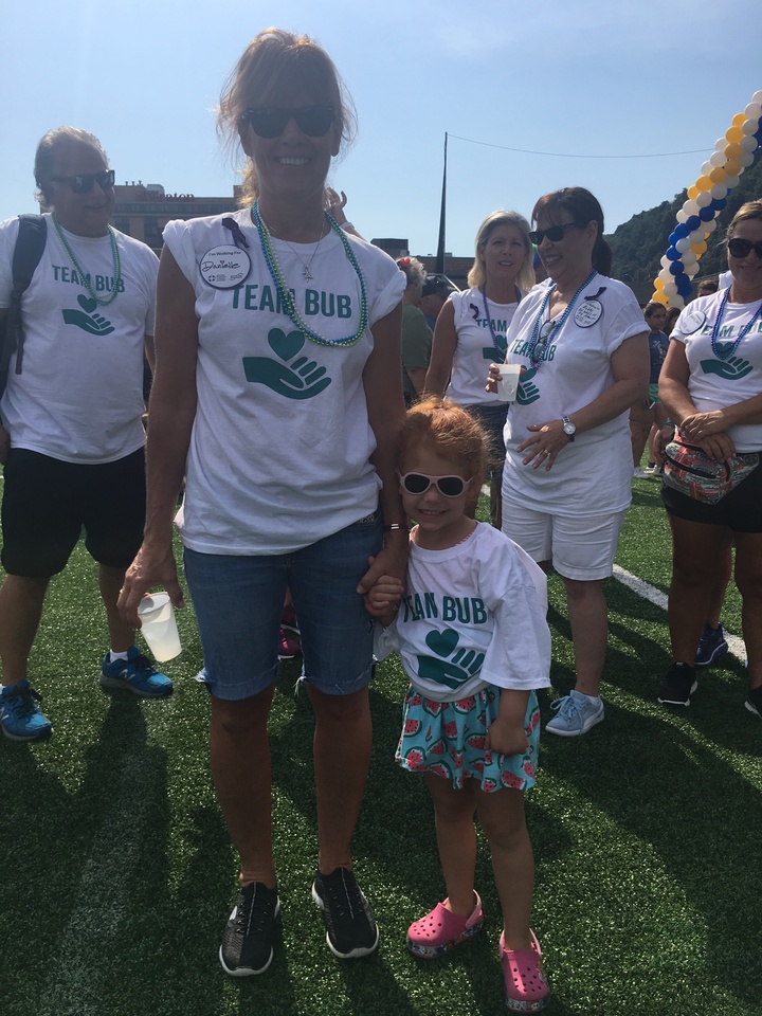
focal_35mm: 29
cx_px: 381
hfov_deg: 48.2
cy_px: 508
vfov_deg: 61.7
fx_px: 851
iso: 25
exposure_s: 1/2481
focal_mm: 4.15
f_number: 2.2
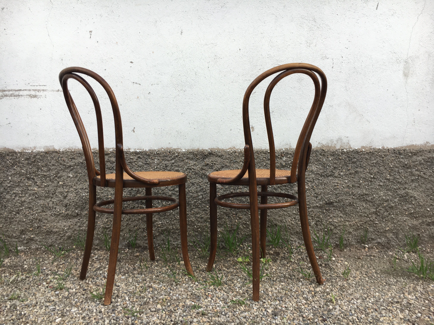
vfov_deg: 48.2
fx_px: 364
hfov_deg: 61.7
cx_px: 217
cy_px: 162
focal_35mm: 29
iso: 25
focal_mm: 4.15
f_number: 2.2
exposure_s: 1/106
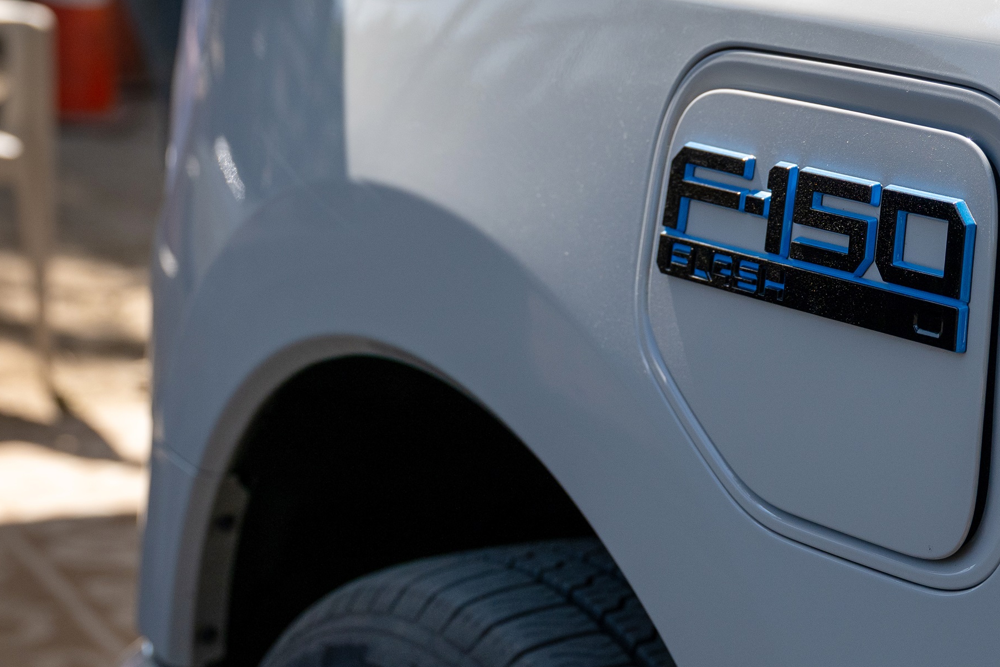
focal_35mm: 124
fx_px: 3444
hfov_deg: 16.5
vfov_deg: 11.0
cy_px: 214
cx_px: 411
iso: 250
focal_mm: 56
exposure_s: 1/640
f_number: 4.5
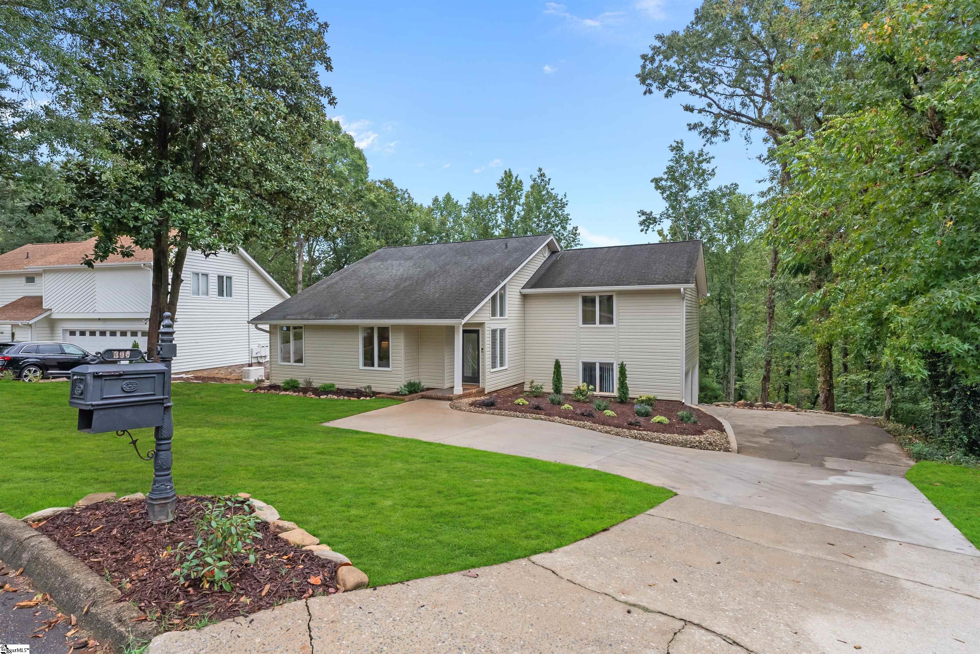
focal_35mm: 18
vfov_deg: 67.4
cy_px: 327
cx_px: 490
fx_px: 490
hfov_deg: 90.0
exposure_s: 1/640
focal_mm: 18
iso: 640
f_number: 8
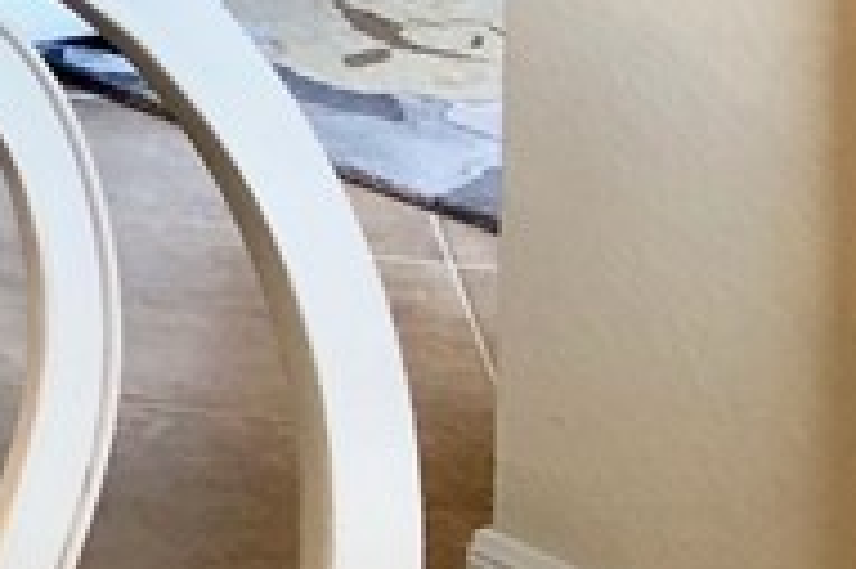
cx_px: -1192
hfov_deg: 11.1
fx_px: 3706
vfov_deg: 8.1
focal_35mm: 156
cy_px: -762
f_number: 1.8
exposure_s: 1/30
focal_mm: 3.99
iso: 32
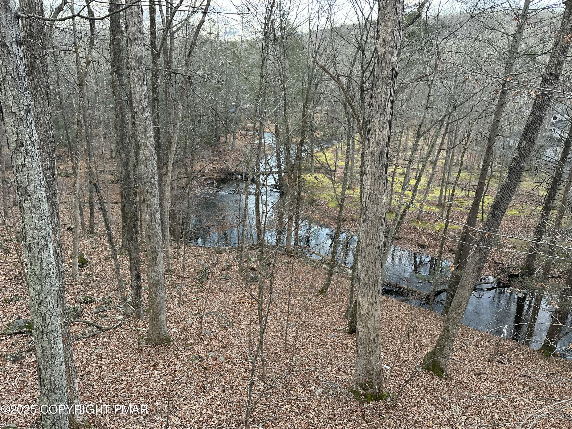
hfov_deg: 71.6
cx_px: 286
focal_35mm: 24
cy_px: 214
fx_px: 397
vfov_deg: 56.8
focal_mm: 6.86
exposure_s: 1/110
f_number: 1.78
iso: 250
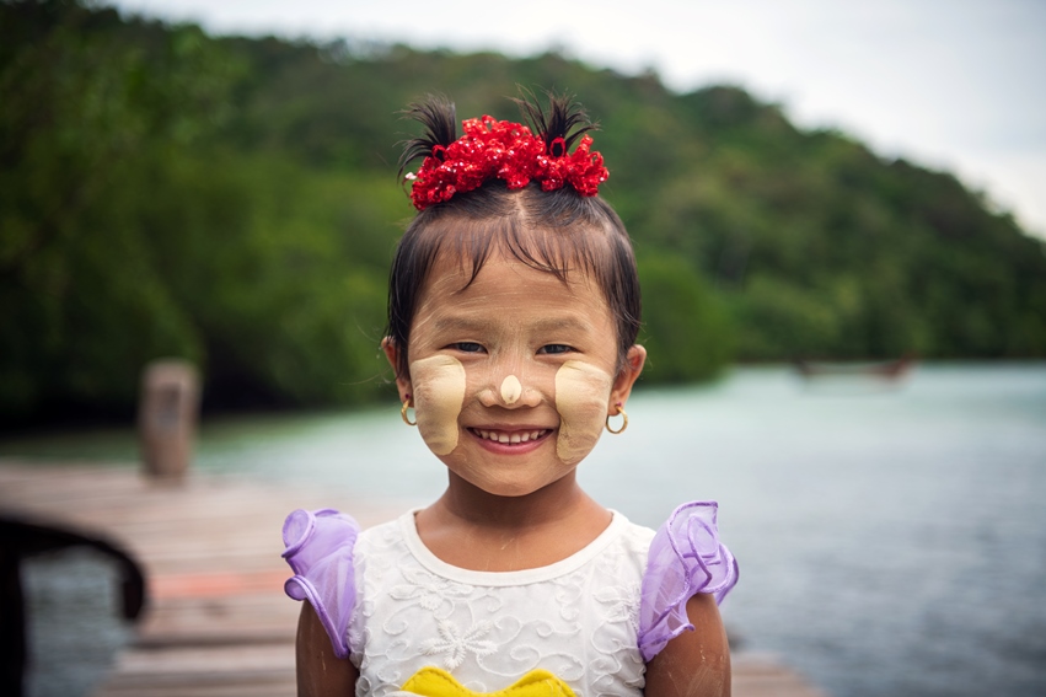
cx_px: 523
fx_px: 1452
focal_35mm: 50
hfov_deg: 39.6
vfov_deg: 27.0
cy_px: 348
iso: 100
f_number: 2.8
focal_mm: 50
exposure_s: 1/800
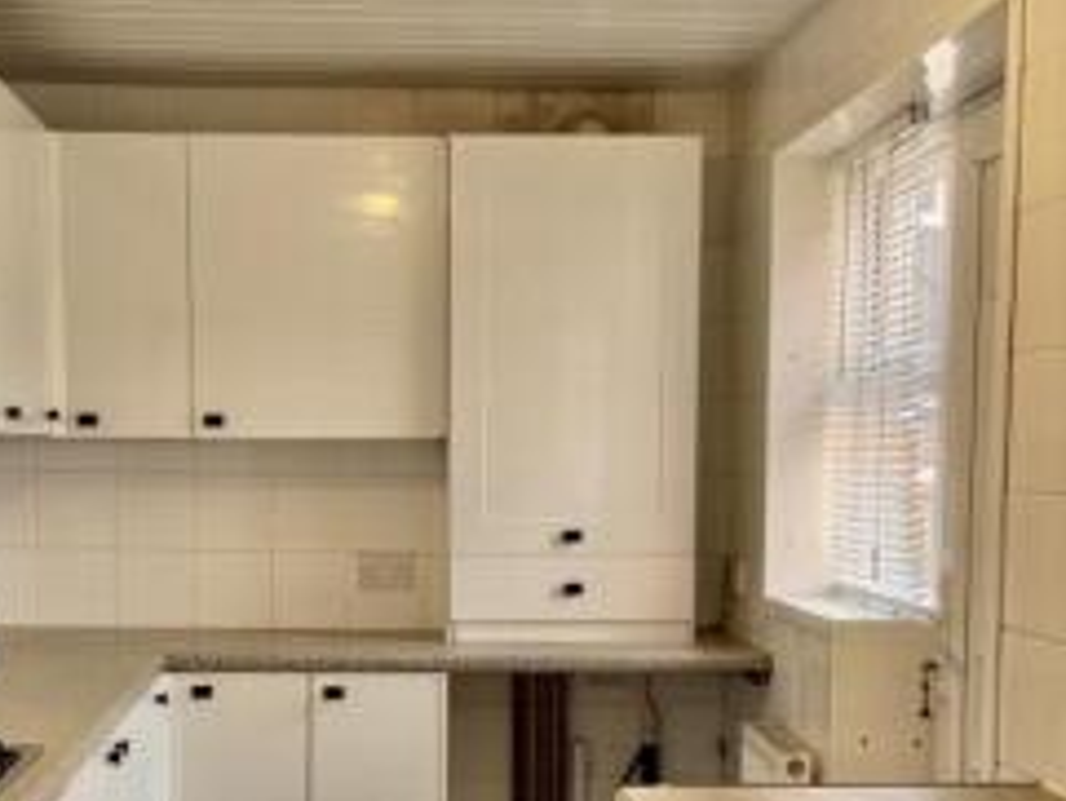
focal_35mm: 58
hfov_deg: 33.1
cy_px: 595
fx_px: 1787
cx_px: 414
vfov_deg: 25.0
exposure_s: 1/121
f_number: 1.78
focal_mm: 6.76
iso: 80
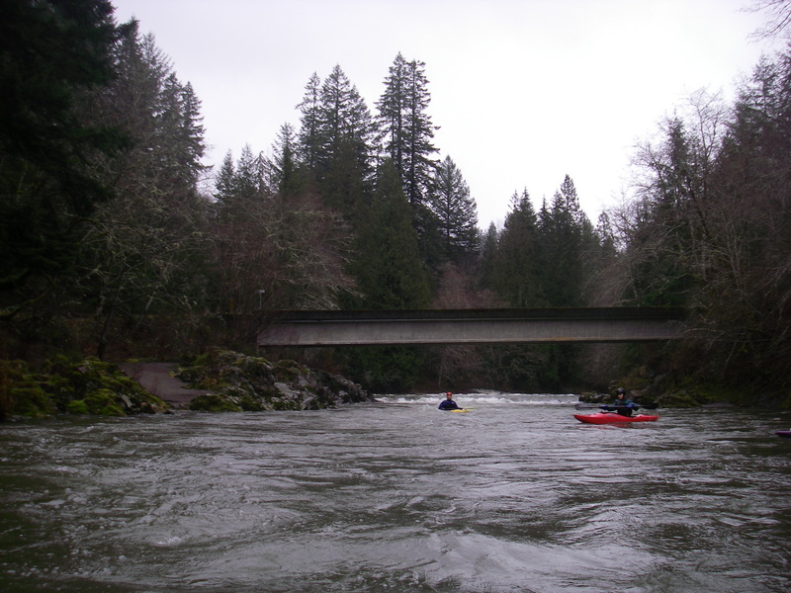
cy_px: 296
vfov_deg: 37.7
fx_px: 868
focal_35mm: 38
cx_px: 396
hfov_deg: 49.0
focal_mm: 6.3
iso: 64
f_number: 3.3
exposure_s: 1/125
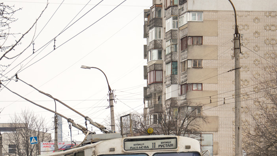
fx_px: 1146
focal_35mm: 156
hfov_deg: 13.8
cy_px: 135
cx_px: 136
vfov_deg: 7.8
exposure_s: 1/640
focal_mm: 58
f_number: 5.6
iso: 100
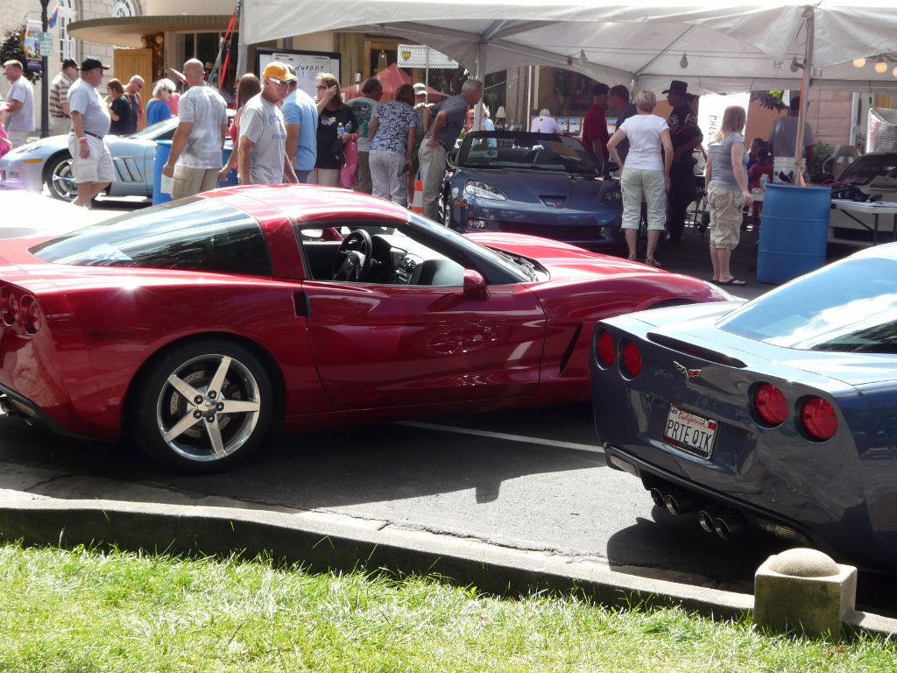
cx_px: 448
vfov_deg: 21.9
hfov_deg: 29.0
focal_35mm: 67
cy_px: 336
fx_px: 1736
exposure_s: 1/200
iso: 100
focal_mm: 11.1
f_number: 4.5
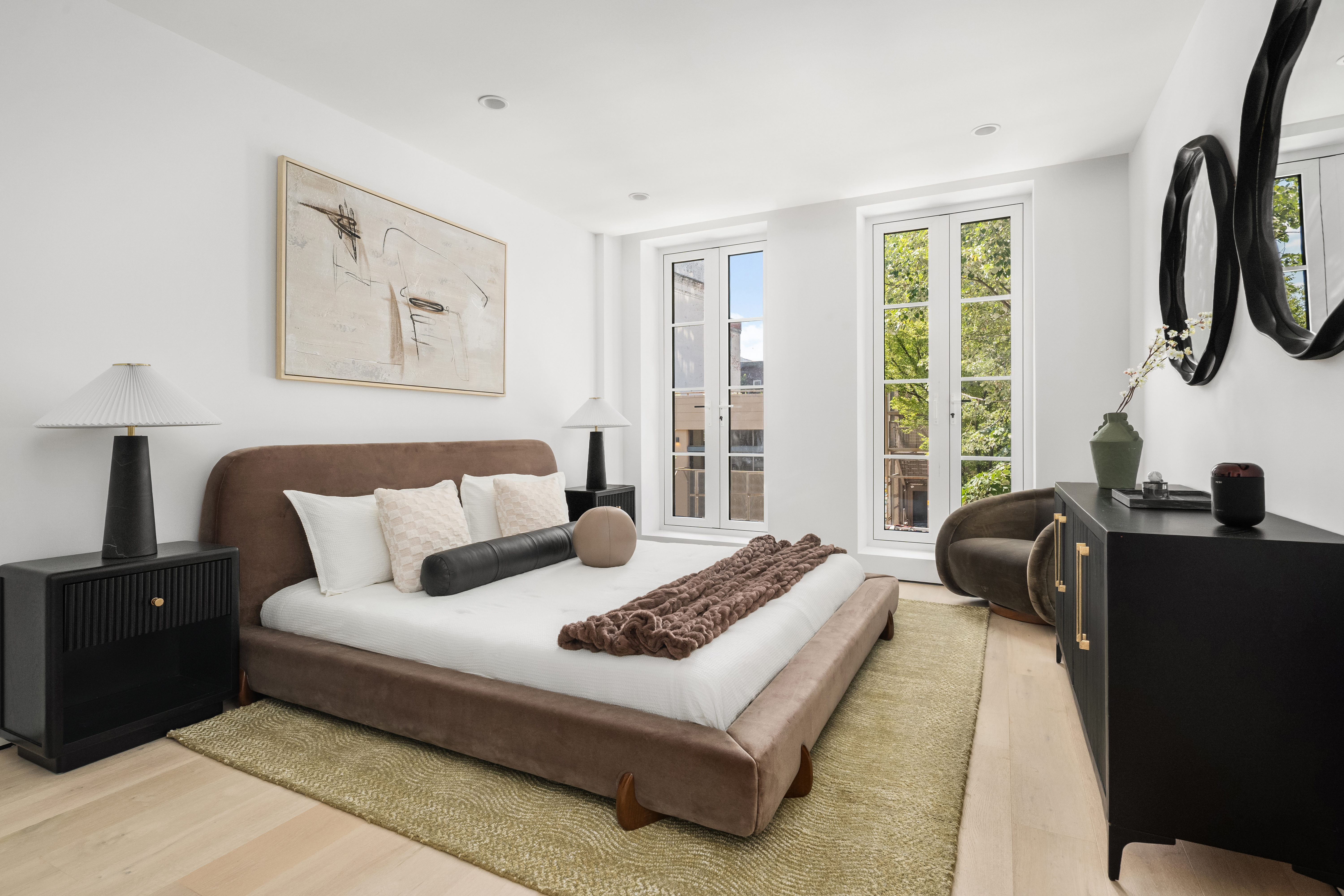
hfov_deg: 93.3
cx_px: 672
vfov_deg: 70.4
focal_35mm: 17
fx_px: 635
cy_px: 448
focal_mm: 17
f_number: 13
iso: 1250
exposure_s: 1/8
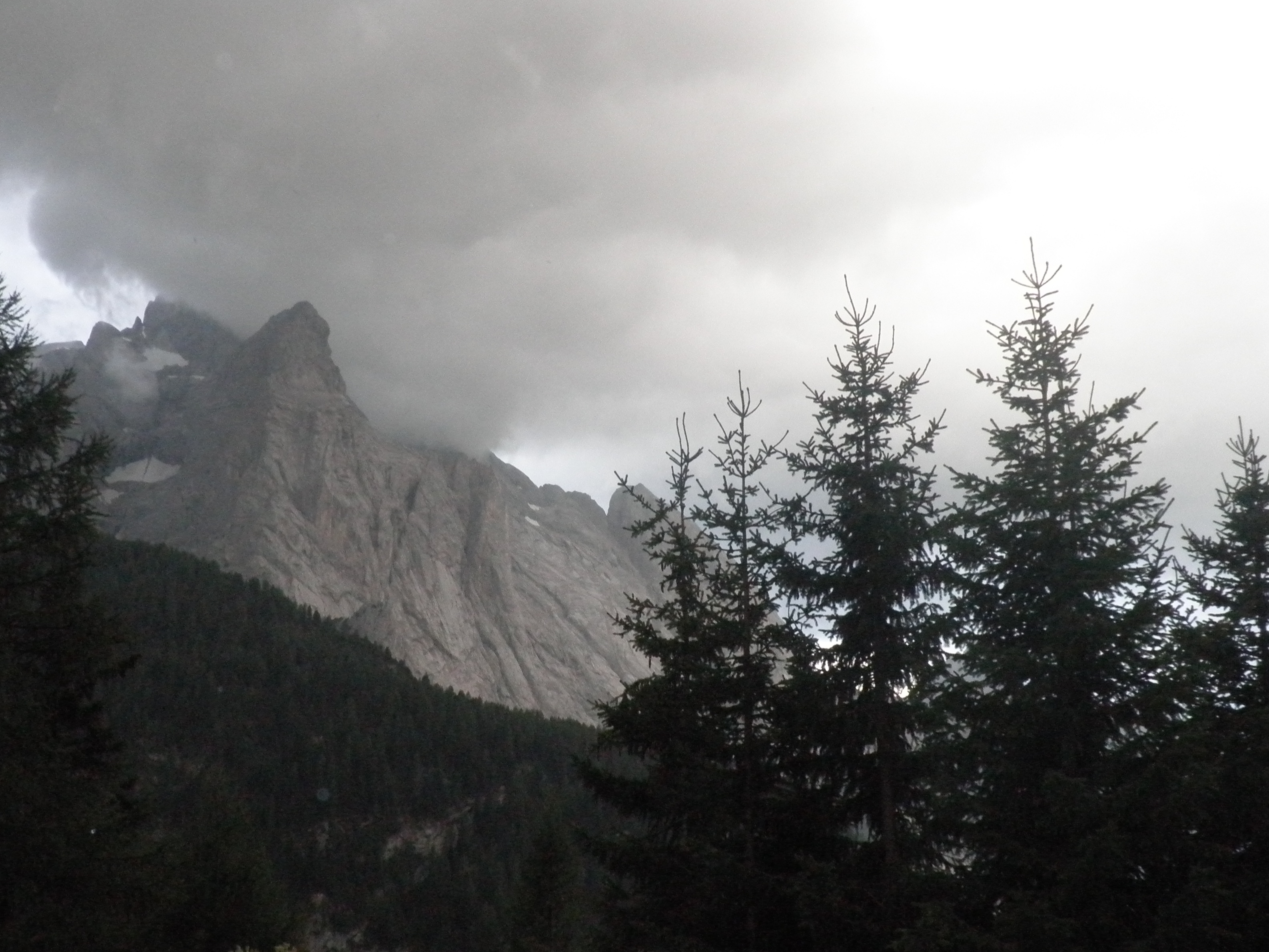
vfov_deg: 35.8
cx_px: 519
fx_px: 1466
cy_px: 580
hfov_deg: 46.6
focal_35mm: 40
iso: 400
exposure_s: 1/50
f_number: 3.7
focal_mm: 5.9
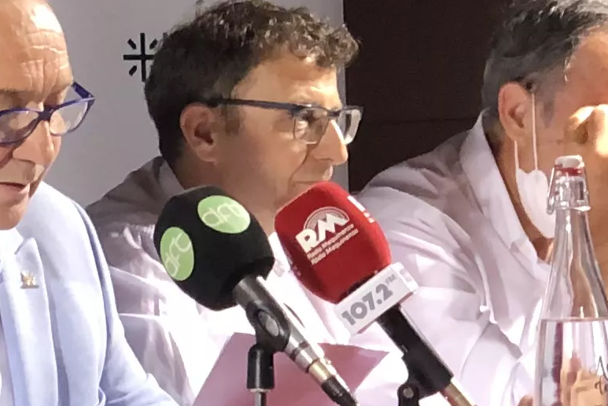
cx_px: -322
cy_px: 154
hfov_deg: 7.2
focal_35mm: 282
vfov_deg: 4.9
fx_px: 4764
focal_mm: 6
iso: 100
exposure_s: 1/33
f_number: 2.4
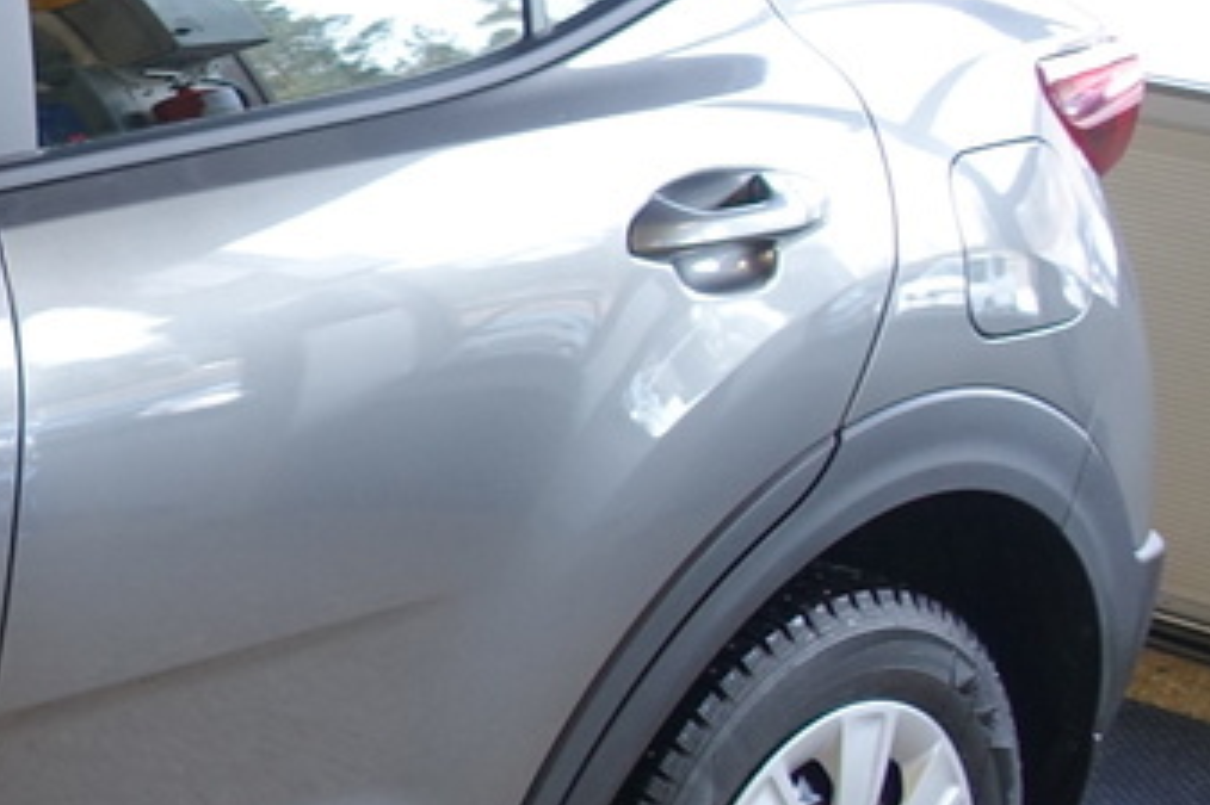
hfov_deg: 13.9
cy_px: 372
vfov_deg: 11.9
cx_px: -1475
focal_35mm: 115
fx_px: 3863
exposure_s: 1/50
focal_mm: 8.8
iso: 125
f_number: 2.8
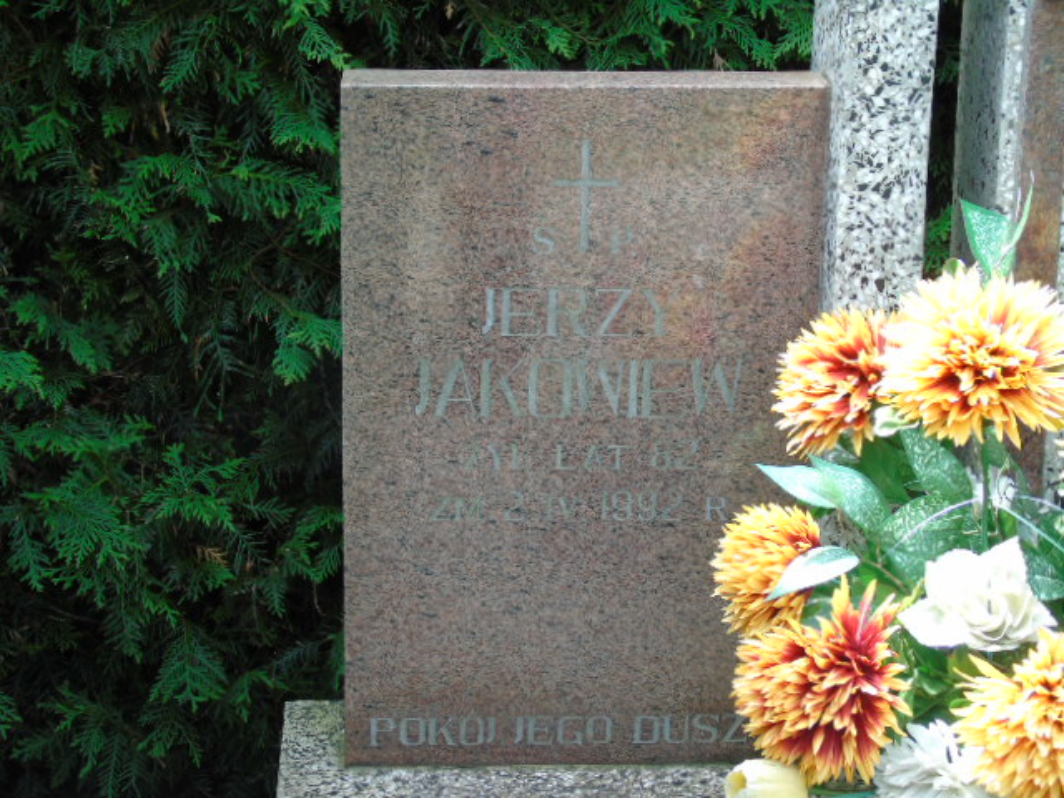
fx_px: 2520
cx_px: 532
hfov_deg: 23.8
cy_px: 399
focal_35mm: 82
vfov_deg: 18.0
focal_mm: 15
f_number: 4.1
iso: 80
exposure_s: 1/60
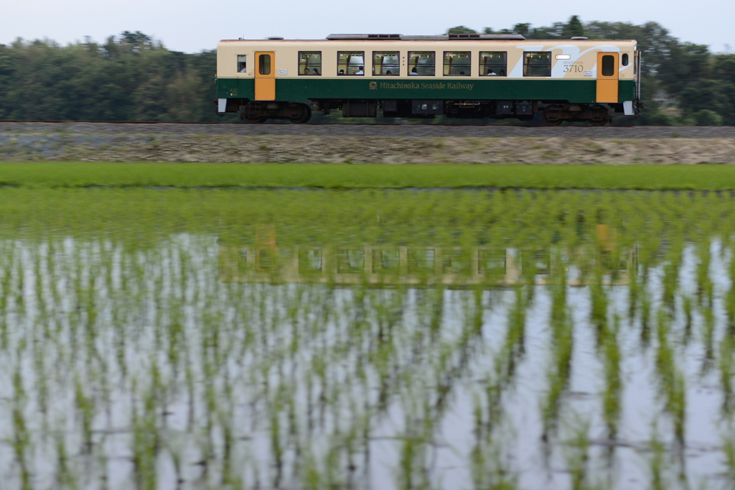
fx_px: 1755
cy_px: 245
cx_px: 368
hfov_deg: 23.7
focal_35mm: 86
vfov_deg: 15.9
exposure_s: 1/80
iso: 160
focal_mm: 32
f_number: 1.8
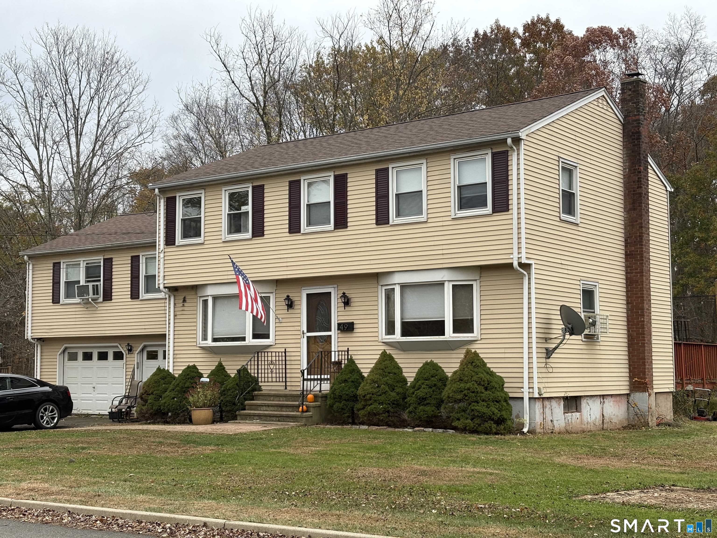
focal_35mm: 52
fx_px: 1077
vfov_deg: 28.0
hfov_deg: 36.8
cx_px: 358
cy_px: 269
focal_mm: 5.96
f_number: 1.6
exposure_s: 1/571
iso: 32
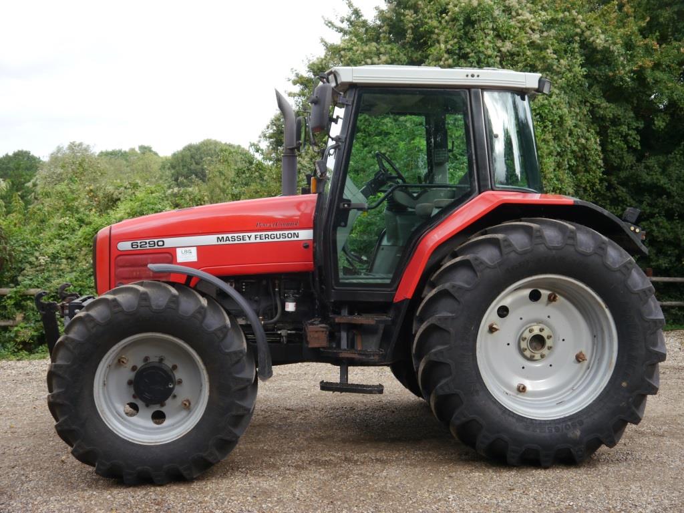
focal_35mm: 48
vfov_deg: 30.3
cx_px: 342
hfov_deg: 39.7
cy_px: 256
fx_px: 948
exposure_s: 1/125
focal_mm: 24
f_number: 4.5
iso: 160
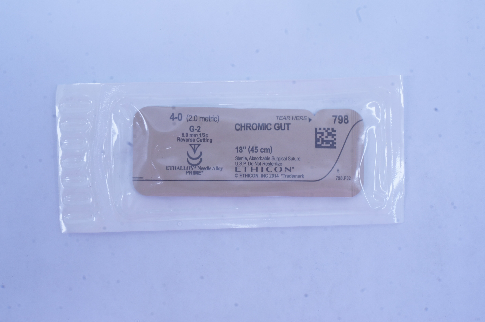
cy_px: 161
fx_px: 686
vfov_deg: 26.4
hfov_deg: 38.9
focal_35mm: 51
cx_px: 242
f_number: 22
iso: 400
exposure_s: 1/10
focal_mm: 34
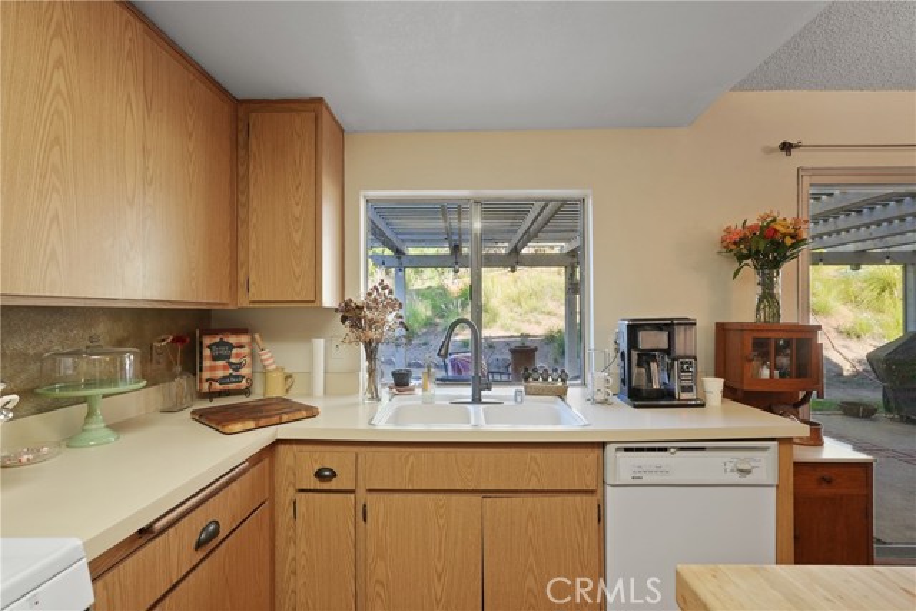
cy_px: 306
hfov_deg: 96.7
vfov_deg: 73.8
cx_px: 458
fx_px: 407
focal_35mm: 16
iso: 640
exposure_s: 1/15
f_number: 5
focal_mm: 16
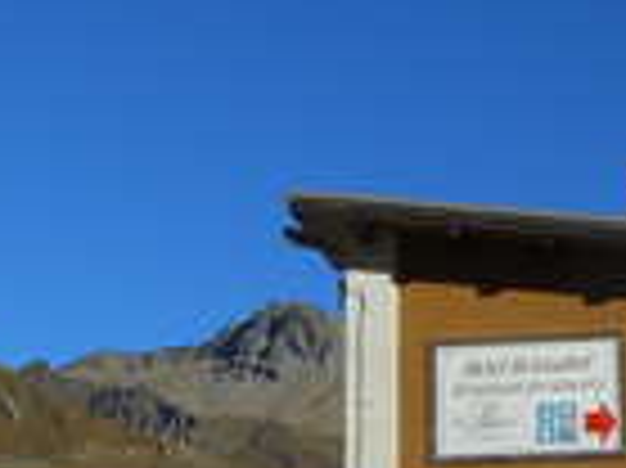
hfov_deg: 18.1
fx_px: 1951
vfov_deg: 13.5
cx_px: 140
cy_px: 459
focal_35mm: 108
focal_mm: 4.5
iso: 80
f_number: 3.7
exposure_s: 1/1250
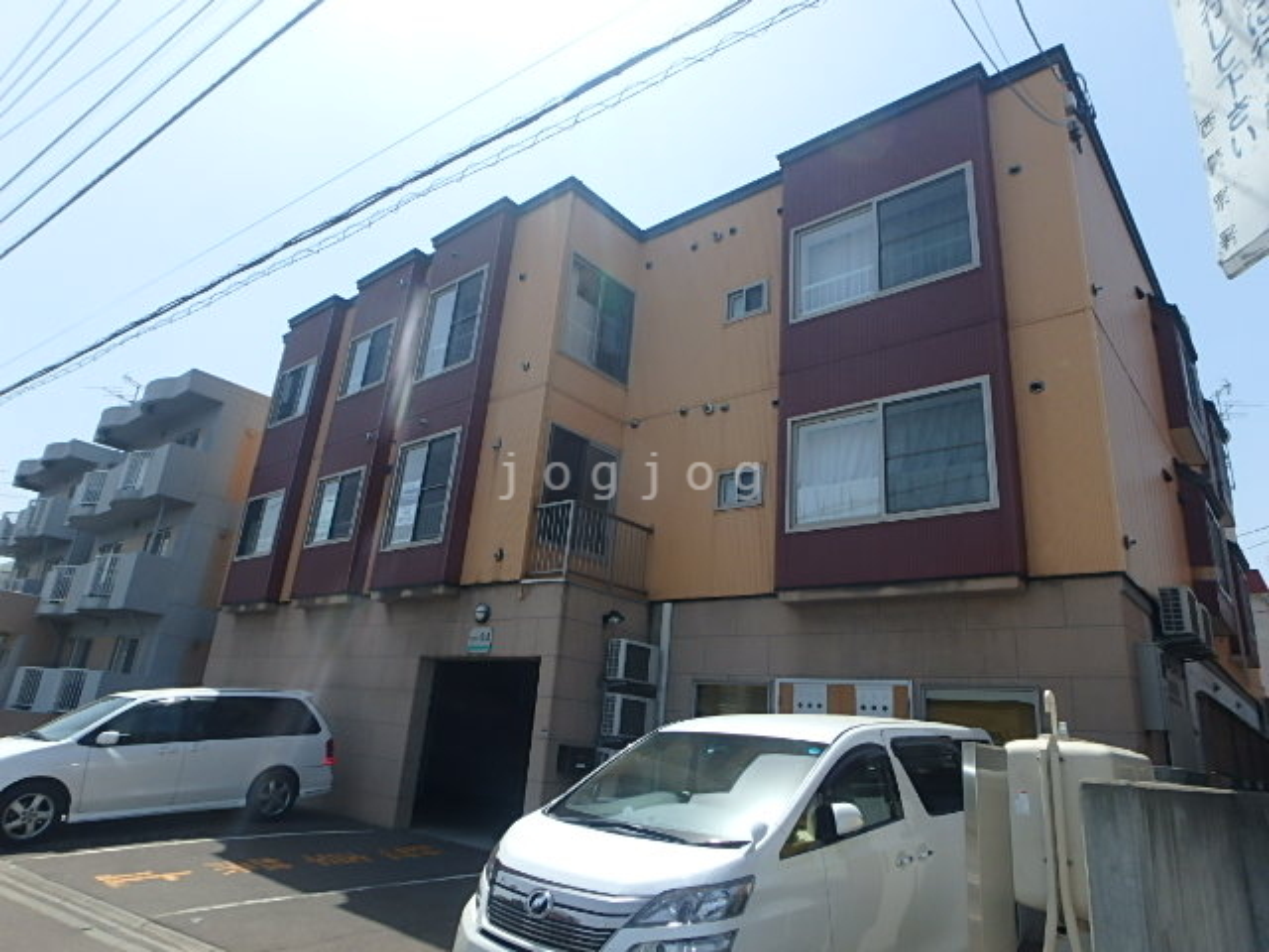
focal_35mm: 21
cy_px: 476
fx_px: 770
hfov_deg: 79.0
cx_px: 634
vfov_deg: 63.4
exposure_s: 1/500
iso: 125
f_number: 6
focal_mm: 3.7
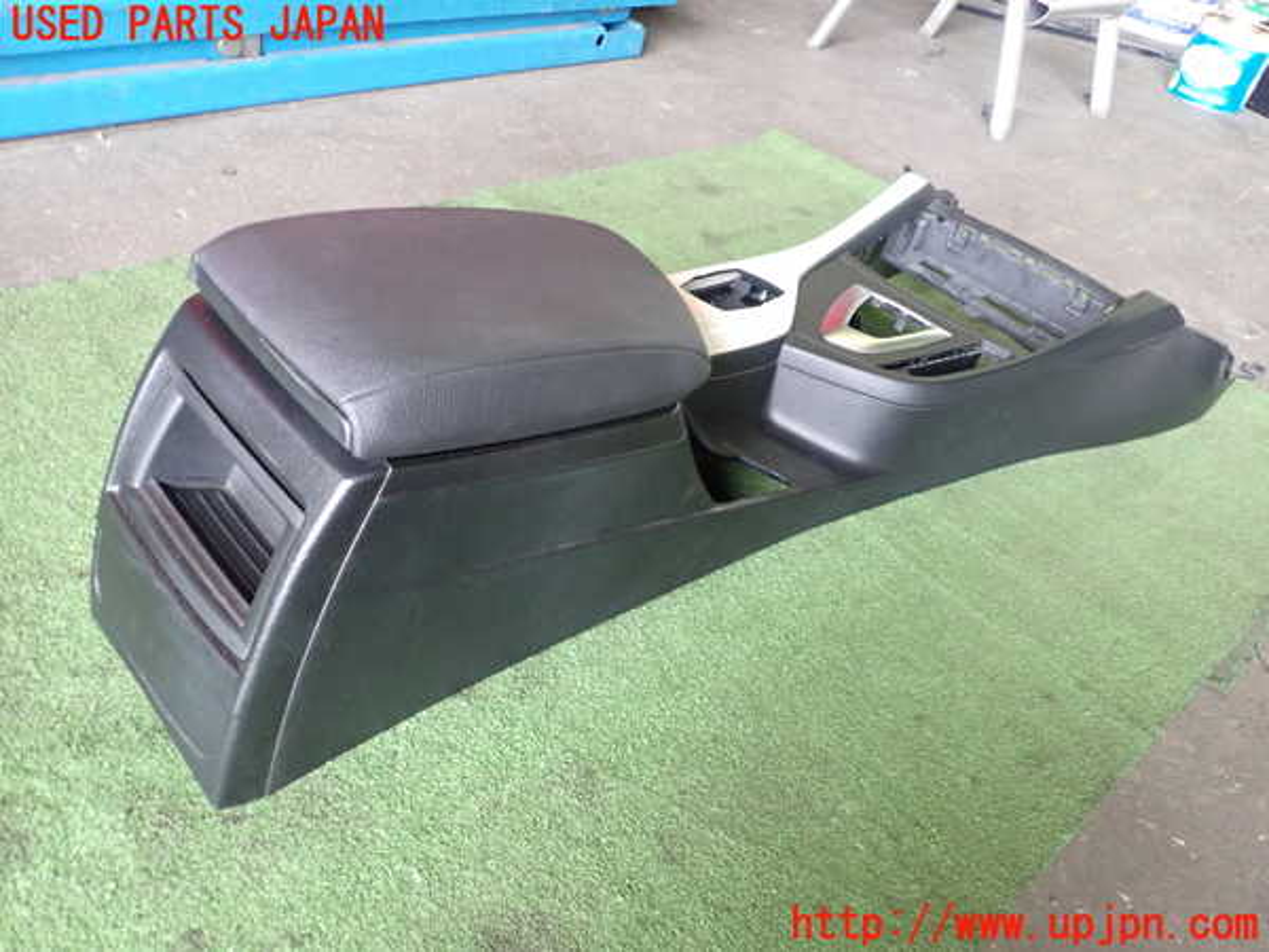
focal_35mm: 30
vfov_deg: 46.8
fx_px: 1100
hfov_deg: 60.0
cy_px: 476
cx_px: 634
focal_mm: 5.4
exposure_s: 1/30
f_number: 2.3
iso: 320
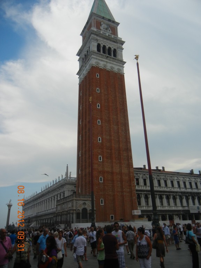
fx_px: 232
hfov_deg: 46.8
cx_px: 100
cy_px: 134
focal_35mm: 30
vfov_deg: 60.0
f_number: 7
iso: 160
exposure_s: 1/301
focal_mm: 5.4
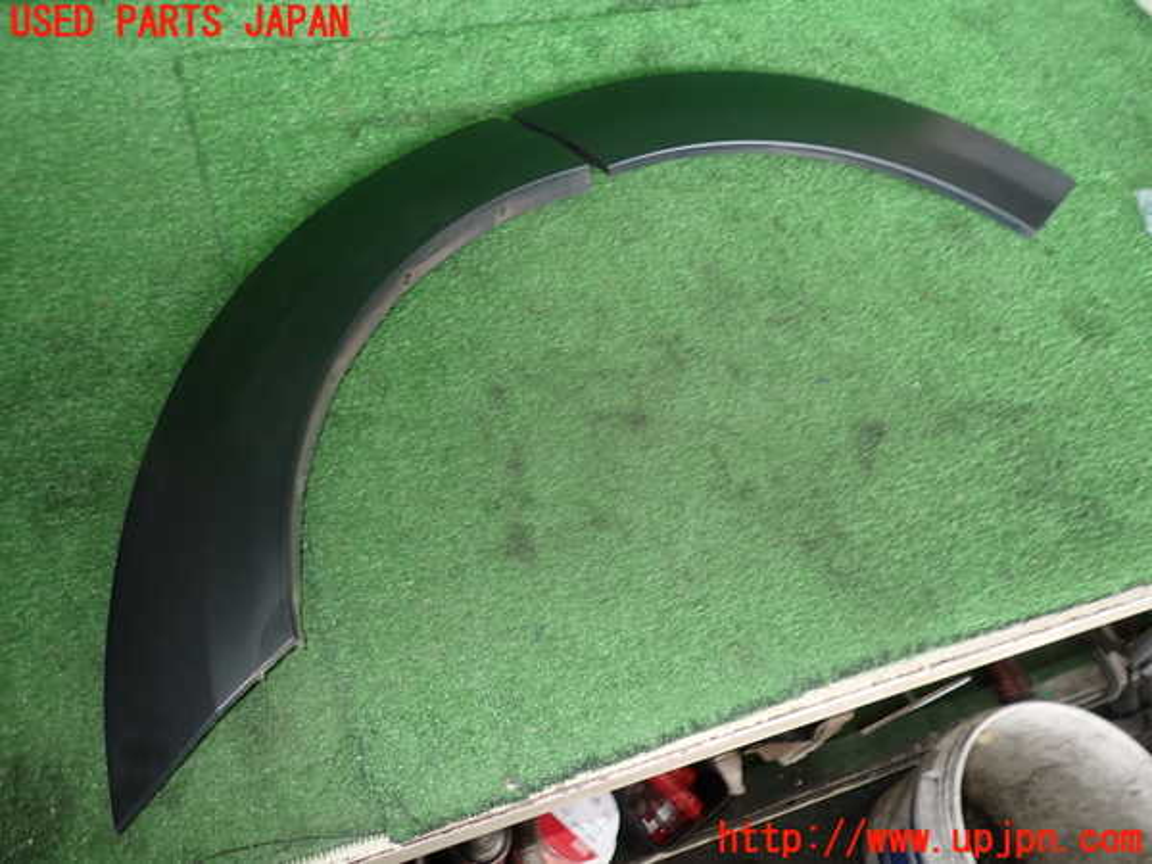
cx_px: 576
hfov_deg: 69.4
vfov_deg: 54.9
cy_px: 432
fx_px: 832
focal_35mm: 25
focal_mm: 4.5
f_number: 2
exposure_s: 1/40
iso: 200
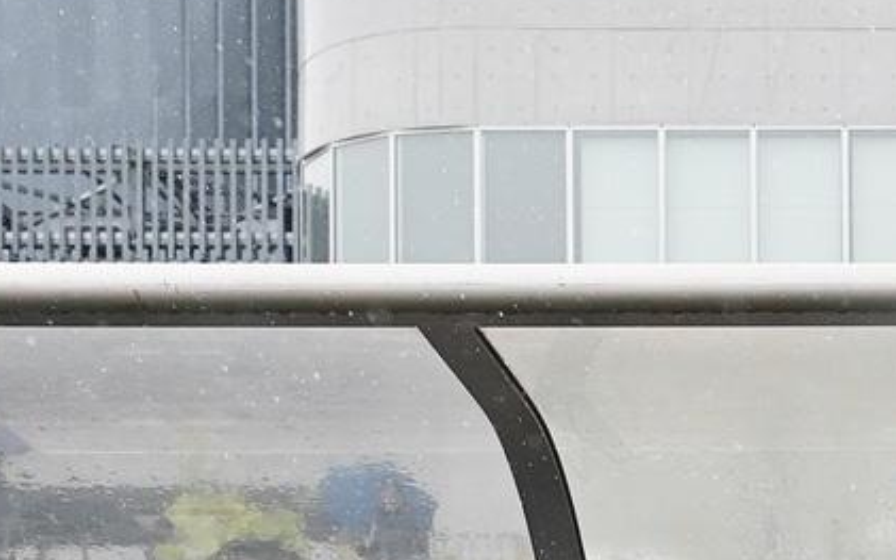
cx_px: 1194
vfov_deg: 9.1
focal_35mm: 138
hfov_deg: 14.5
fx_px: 3369
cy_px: 999
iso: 3200
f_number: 8
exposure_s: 1/2000
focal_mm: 38
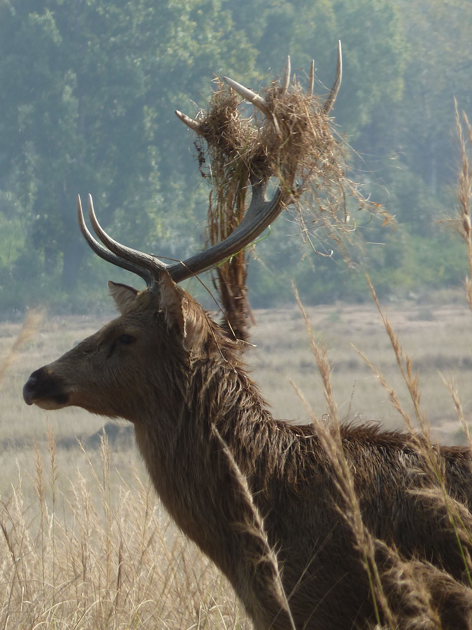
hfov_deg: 3.4
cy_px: 315
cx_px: 236
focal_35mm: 443
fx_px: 8054
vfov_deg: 4.5
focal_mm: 49.2
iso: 80
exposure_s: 1/200
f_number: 4.9
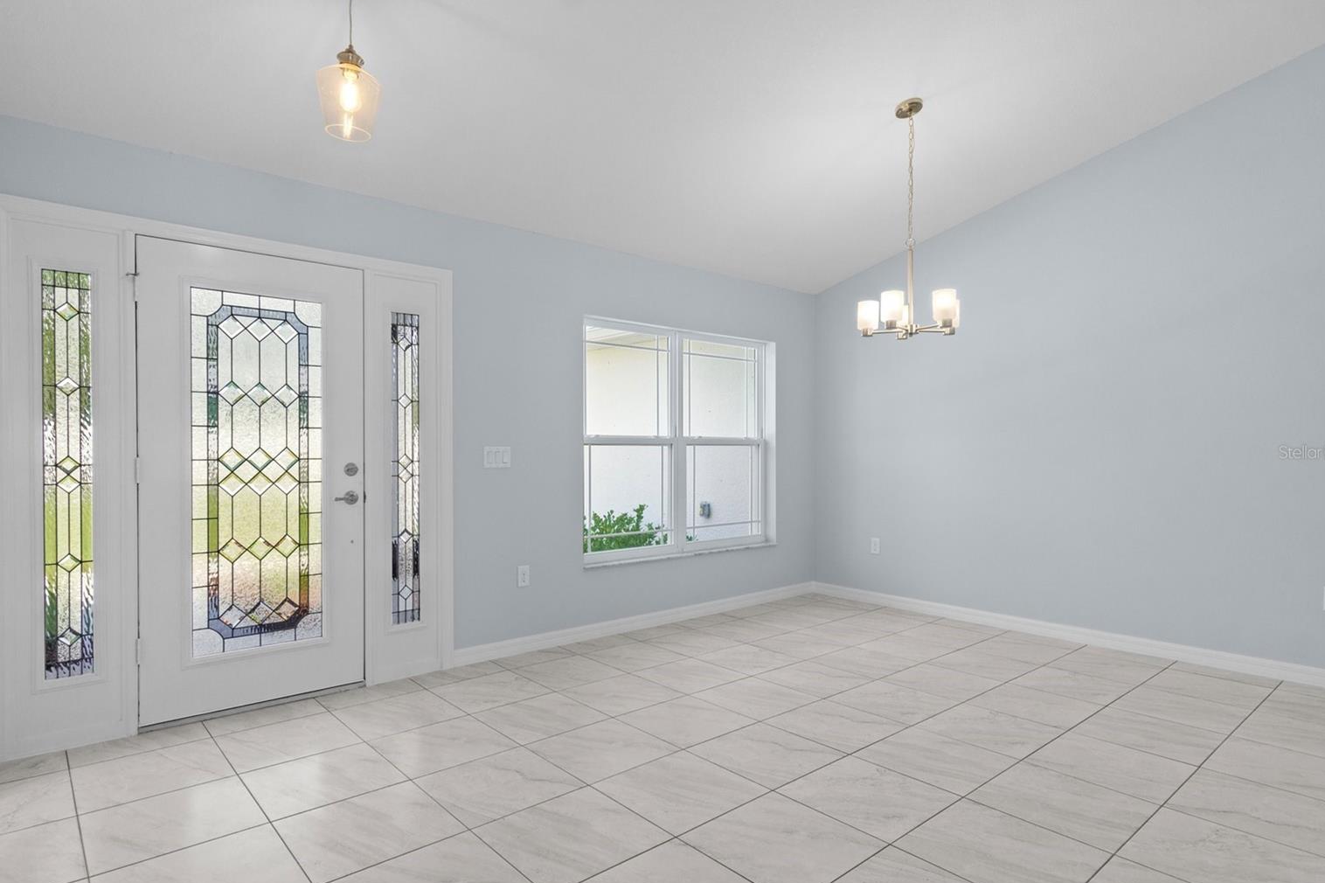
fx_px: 699
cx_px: 657
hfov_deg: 86.9
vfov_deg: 64.5
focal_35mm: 19
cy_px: 452
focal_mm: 12
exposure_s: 1/6
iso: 640
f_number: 8
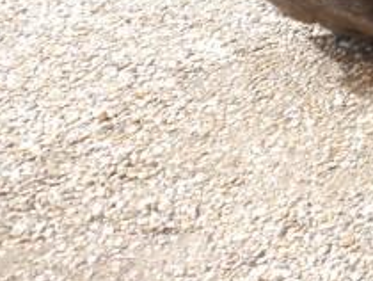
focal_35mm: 156
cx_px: 817
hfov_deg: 11.1
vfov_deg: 8.8
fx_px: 1683
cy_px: -336
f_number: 4.5
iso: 160
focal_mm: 16
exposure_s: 1/125
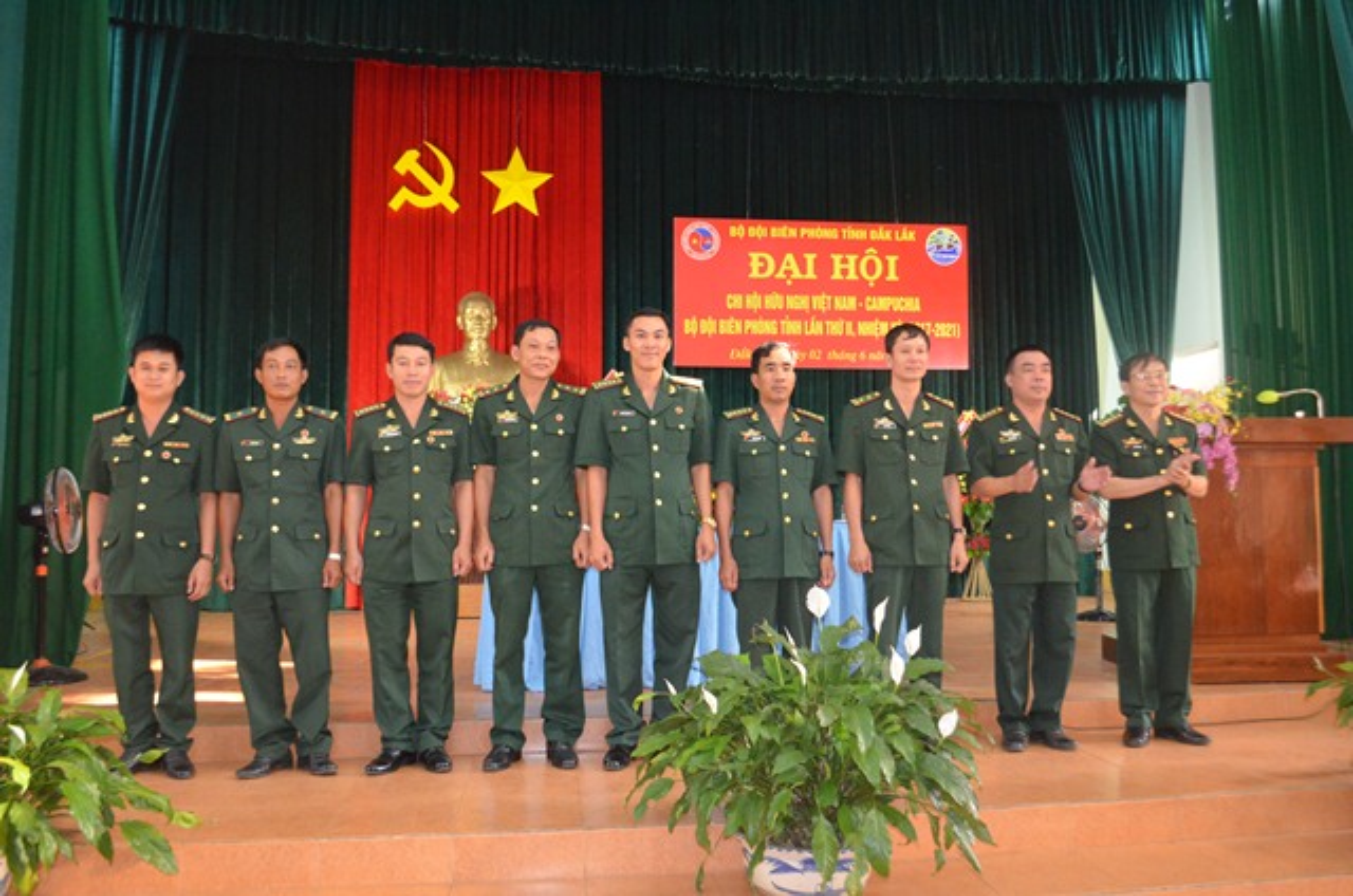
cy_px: 448
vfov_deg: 43.4
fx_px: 1125
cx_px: 676
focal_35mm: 30
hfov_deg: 62.0
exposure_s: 1/60
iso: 3200
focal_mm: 20
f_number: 3.8
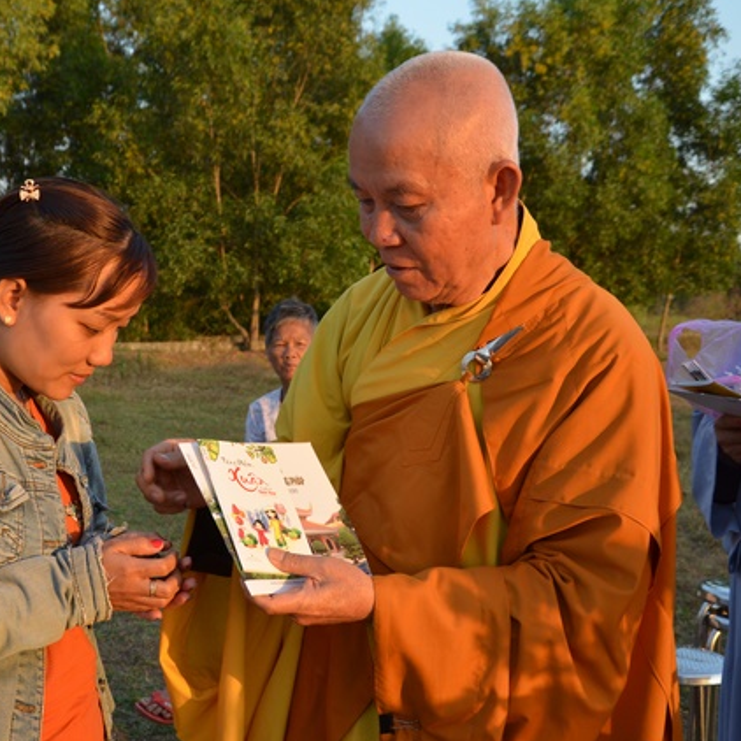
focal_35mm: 51
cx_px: 179
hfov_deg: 32.7
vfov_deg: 33.4
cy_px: 375
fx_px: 1235
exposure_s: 1/250
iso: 640
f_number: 9
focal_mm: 26
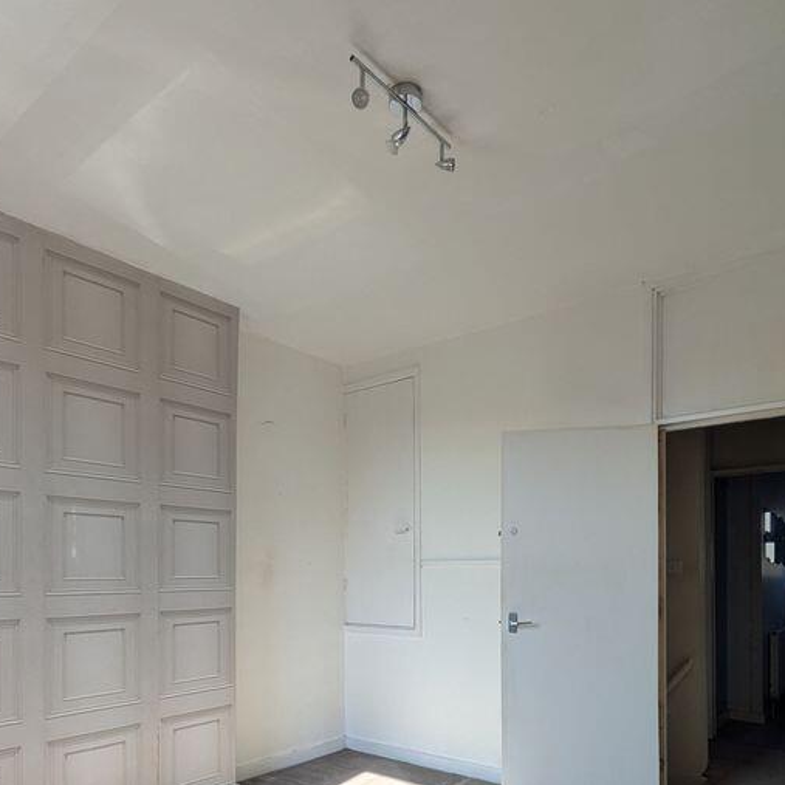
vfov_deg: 60.2
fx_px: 641
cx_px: 373
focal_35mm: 25
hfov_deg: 62.9
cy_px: 570
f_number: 2.2
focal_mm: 1.83
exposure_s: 1/408
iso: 52
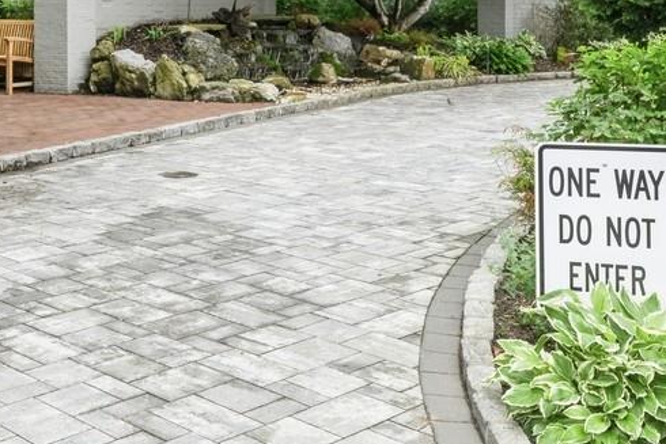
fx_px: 1177
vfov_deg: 20.6
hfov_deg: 30.3
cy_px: -18
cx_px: 79
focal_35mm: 64
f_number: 11
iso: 400
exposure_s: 1/100
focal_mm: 19.5
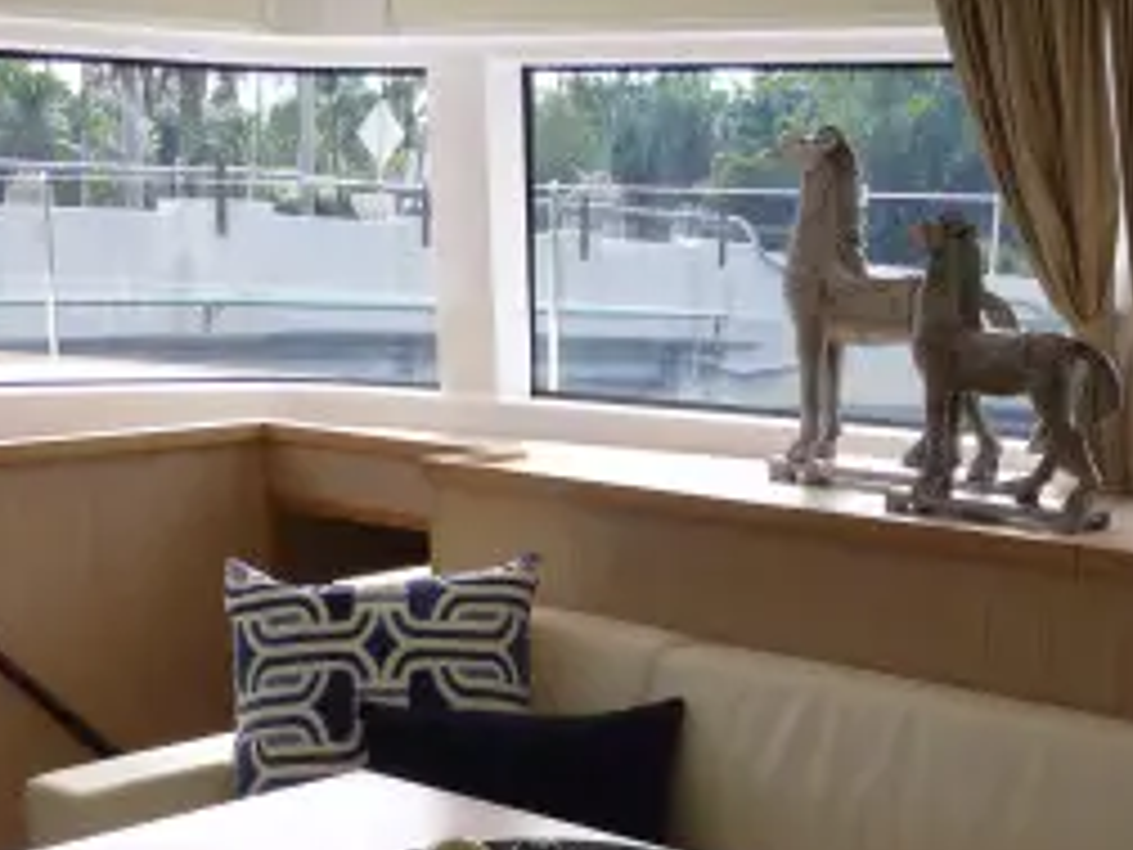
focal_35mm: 61
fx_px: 1997
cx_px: 764
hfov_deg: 31.4
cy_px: 693
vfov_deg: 23.6
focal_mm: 4.3
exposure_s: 1/125
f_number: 4
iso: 100
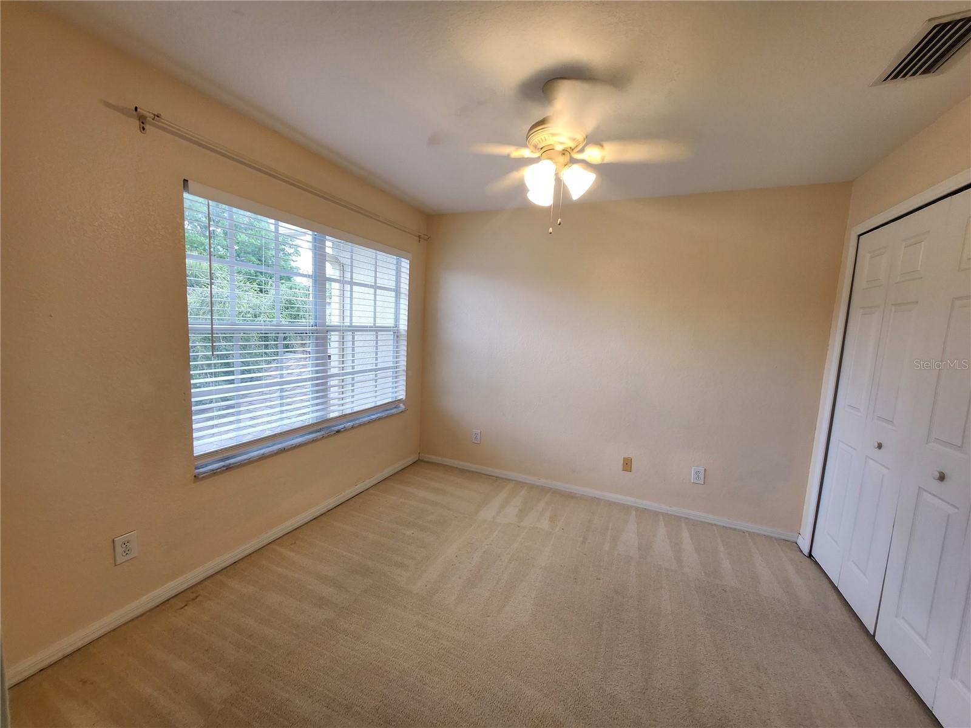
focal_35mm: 13
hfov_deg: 106.2
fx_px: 365
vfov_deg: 89.9
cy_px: 364
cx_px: 486
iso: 40
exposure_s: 1/60
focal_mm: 1.74
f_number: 2.2
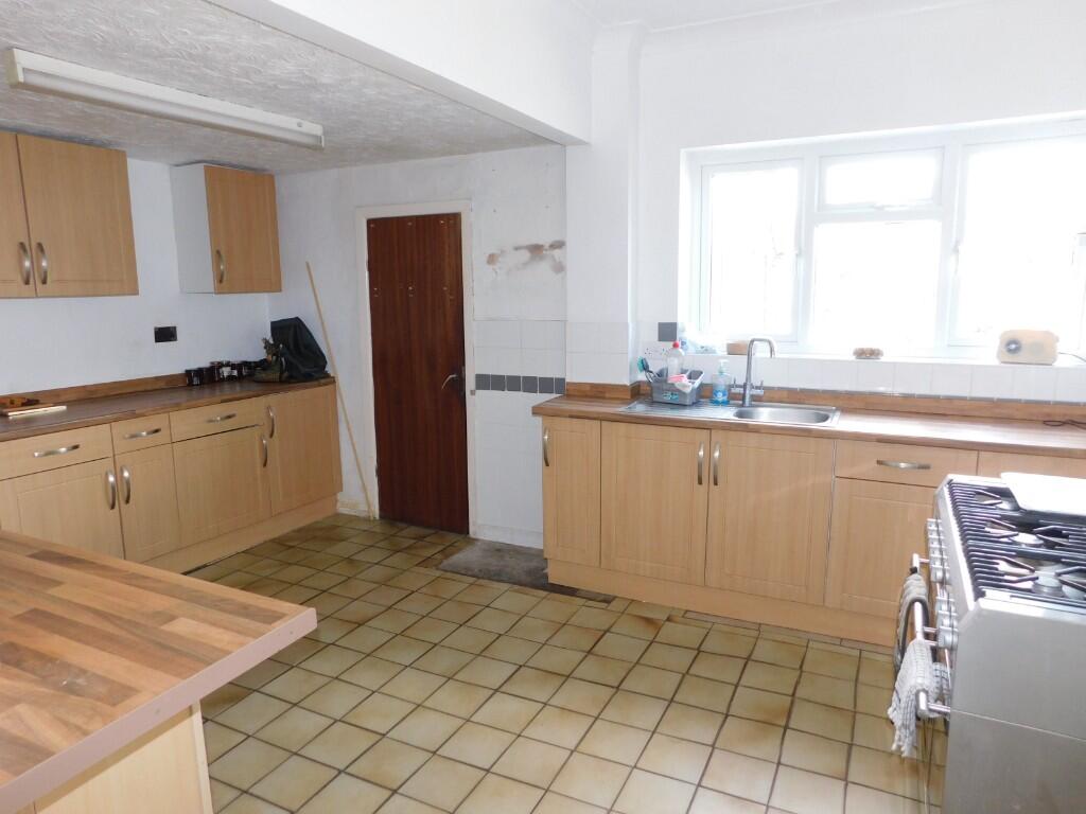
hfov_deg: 73.9
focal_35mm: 23
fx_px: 722
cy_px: 407
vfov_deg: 58.9
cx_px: 543
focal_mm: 4
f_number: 3
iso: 200
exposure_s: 1/30
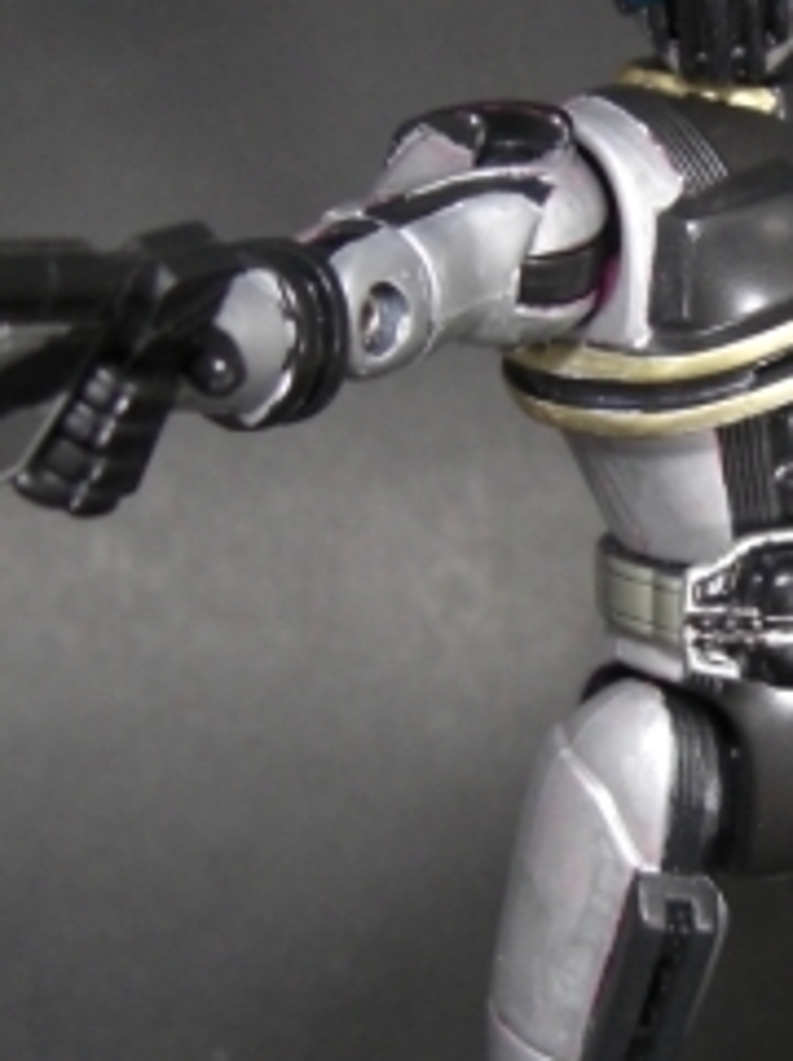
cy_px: 740
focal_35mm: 79
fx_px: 2419
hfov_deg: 18.6
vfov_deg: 24.6
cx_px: 491
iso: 200
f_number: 2.8
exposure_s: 1/4
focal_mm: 7.9
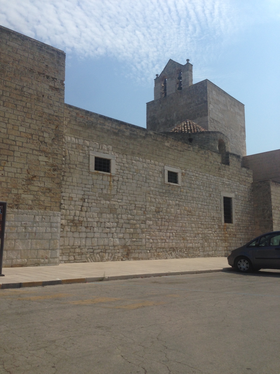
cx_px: 140
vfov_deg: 55.4
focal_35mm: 33
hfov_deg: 42.9
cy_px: 187
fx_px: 356
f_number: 2.4
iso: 50
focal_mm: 4.12
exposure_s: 1/3390
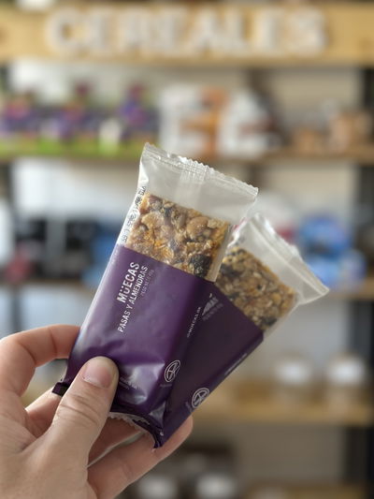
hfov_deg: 30.3
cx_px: 187
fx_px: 691
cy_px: 250
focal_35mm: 48
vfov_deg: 39.6
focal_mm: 6.86
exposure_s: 1/72
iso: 125
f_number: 1.78
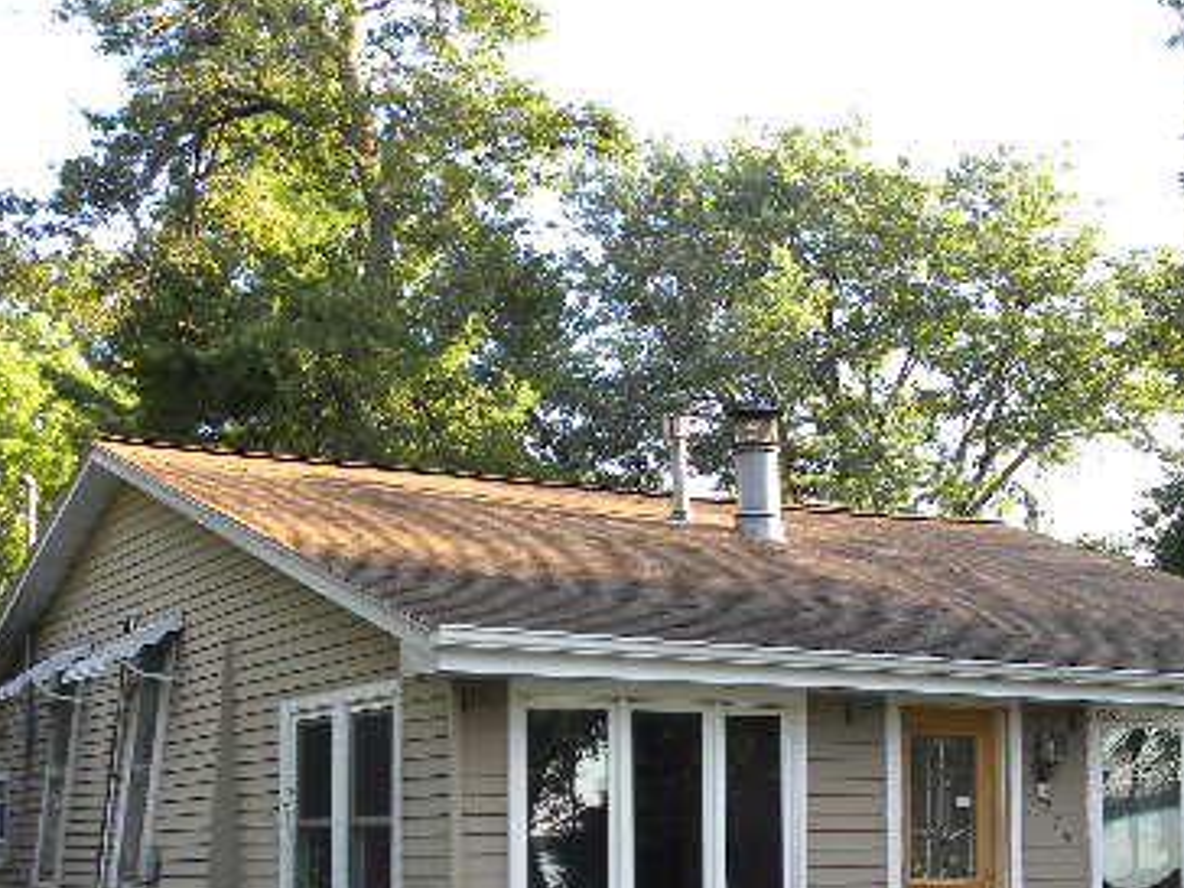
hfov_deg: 32.7
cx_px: 872
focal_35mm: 58
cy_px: 712
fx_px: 1984
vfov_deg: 24.8
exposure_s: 1/67.6
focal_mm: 5.9
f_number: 2.8
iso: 65
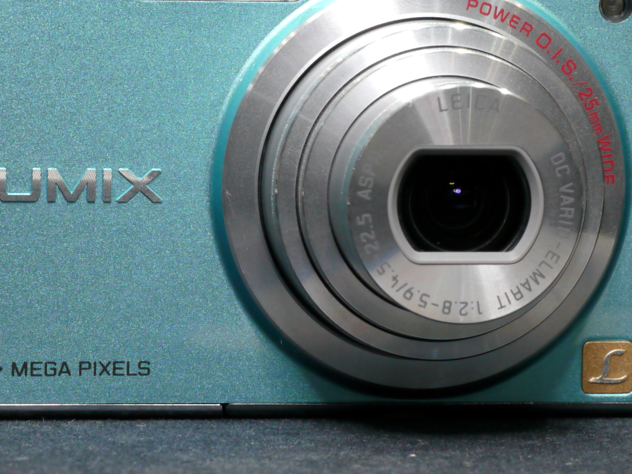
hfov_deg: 9.4
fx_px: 3834
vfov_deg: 7.1
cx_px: 273
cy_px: 137
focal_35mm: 210
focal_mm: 45
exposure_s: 1/60
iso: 400
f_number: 8
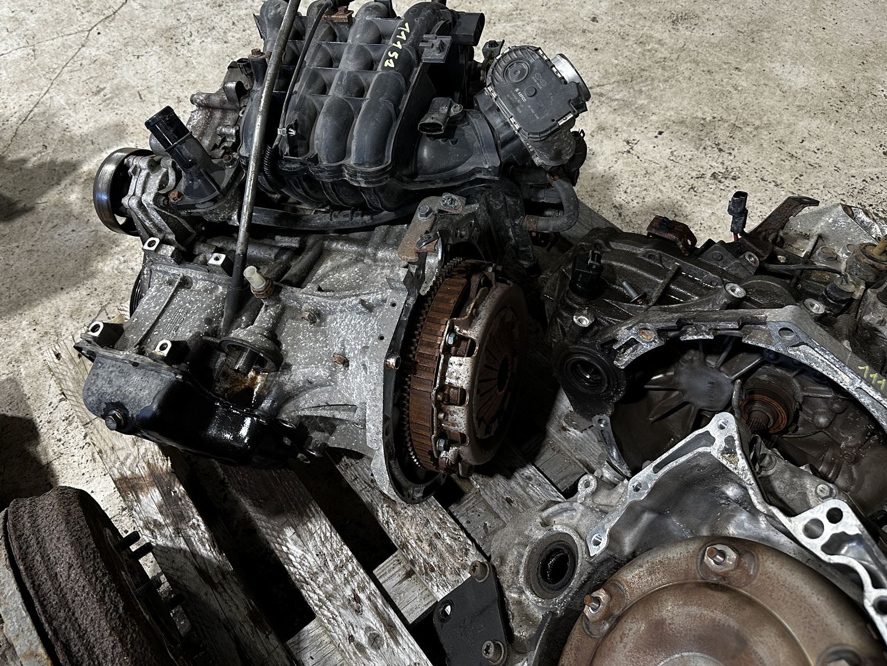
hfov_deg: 59.7
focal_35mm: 30
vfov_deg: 46.5
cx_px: 386
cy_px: 261
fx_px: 769
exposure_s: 1/100
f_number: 1.78
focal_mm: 6.86
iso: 200
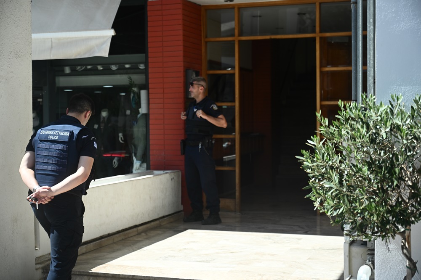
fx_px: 678
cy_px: 140
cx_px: 210
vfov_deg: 23.4
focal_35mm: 58
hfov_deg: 34.5
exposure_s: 1/1250
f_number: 4
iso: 320
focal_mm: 58
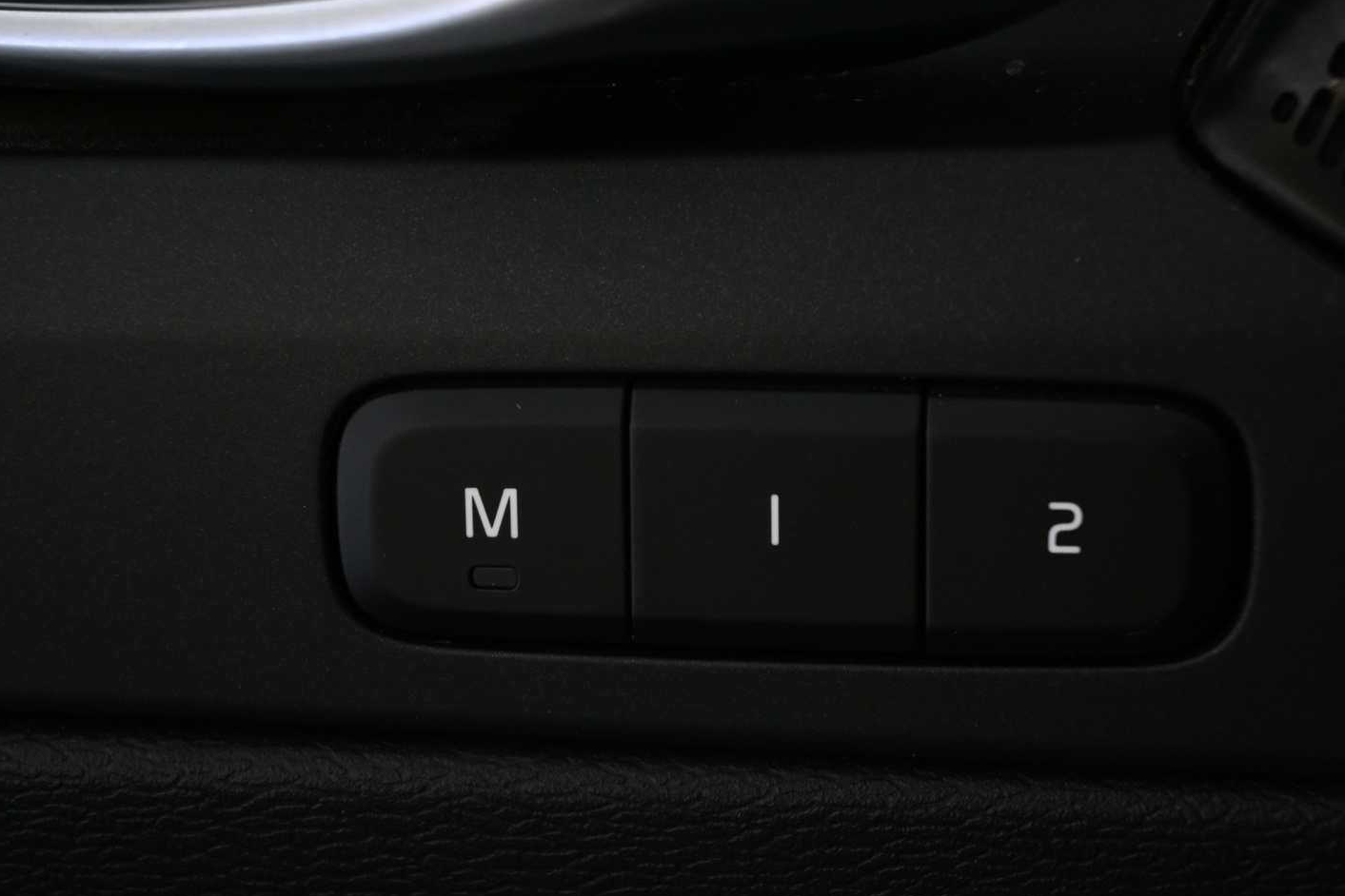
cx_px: 715
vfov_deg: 15.9
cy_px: 495
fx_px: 3213
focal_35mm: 86
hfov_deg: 23.6
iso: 1600
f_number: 6.3
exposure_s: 1/30
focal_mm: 50
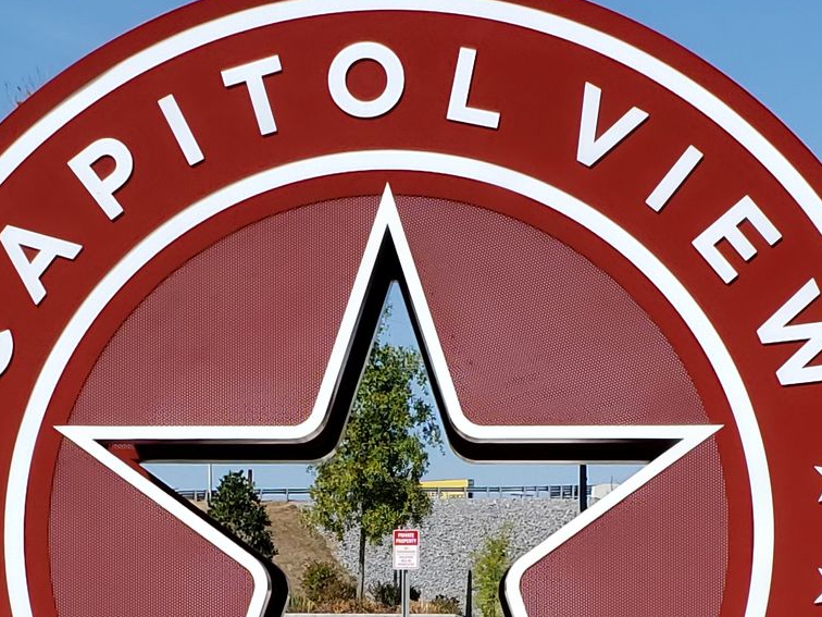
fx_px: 1567
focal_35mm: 66
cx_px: 340
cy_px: 580
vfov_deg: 21.6
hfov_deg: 29.3
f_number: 2.4
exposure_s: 1/1930
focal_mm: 4.3
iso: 50
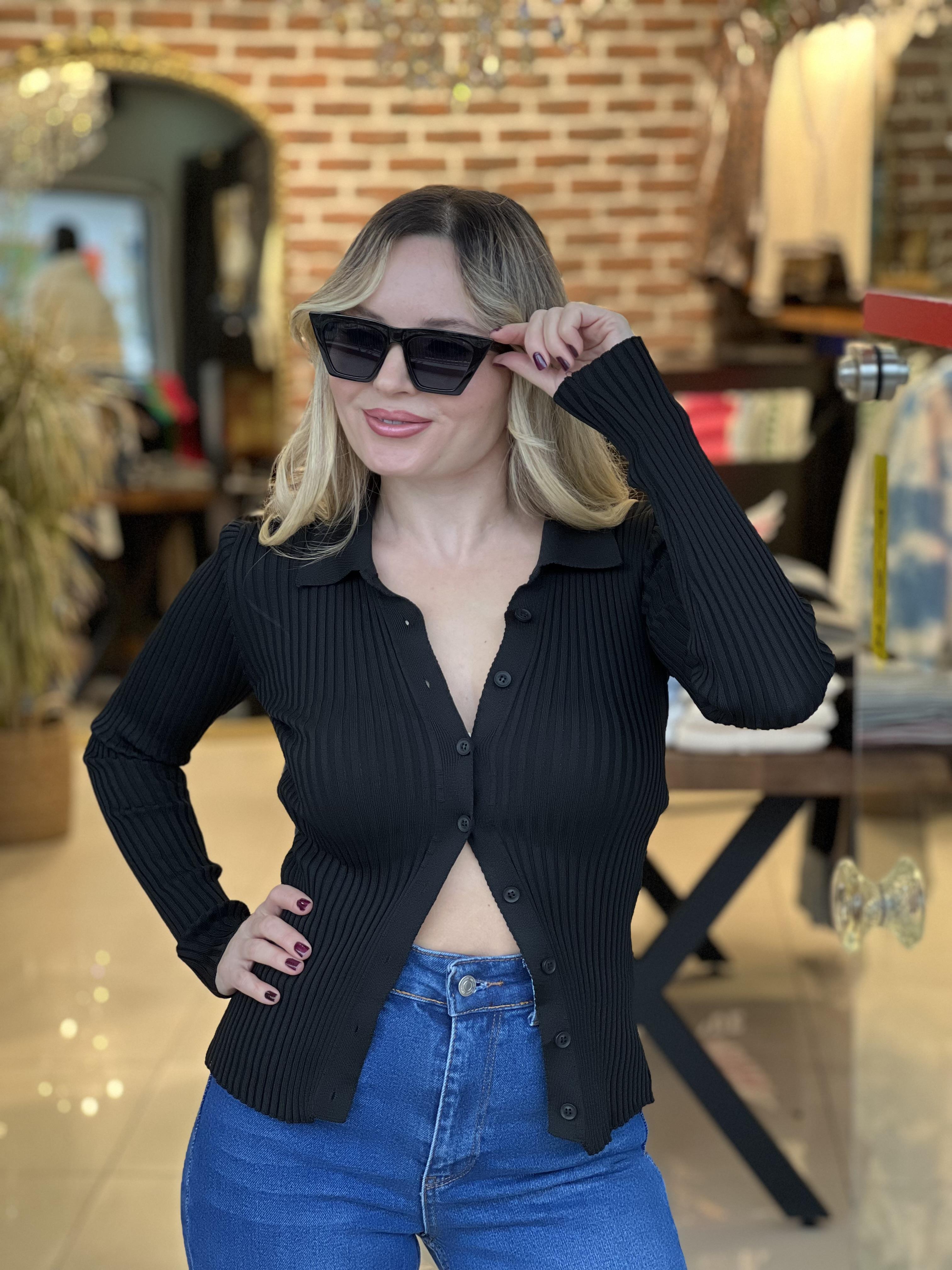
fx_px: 2824
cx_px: 476
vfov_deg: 25.3
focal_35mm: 77
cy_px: 635
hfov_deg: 19.1
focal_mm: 9
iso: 250
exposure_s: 1/100
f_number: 2.8
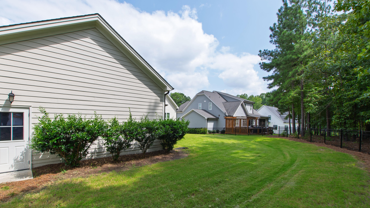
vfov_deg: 66.7
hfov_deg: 99.4
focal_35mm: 16
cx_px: 182
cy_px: 121
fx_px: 157
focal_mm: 10
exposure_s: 1/100
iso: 100
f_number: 8
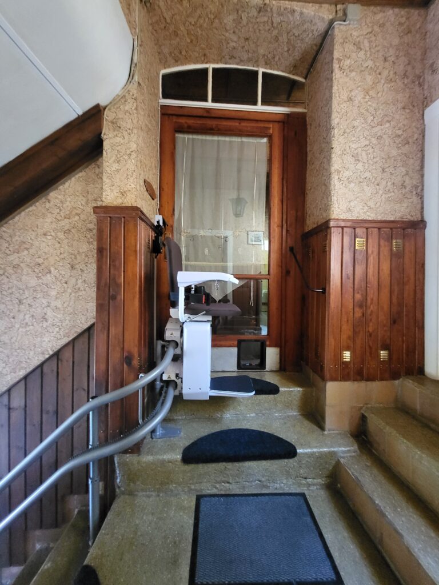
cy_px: 292
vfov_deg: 106.2
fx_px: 220
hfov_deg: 89.9
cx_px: 220
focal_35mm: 13
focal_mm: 1.74
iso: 800
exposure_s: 1/25
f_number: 2.2
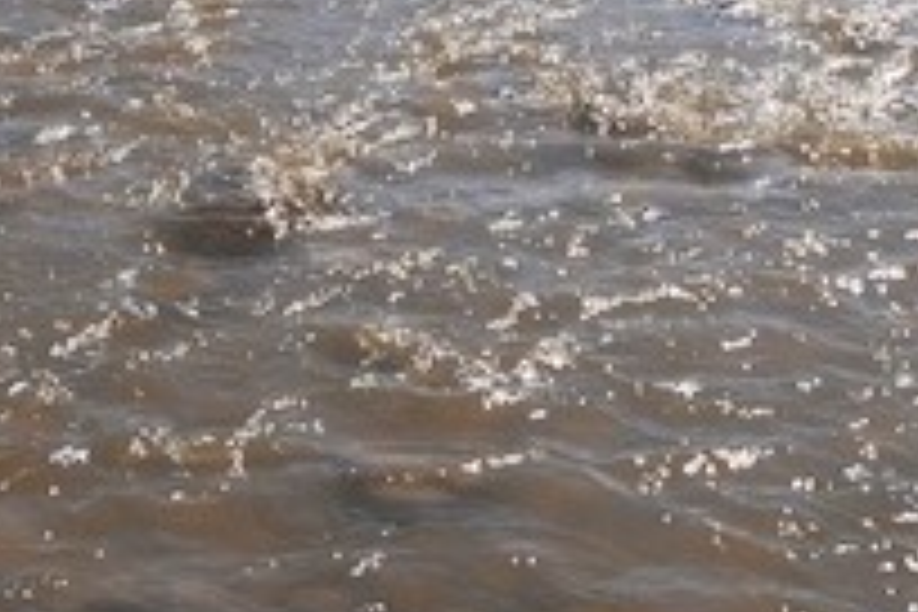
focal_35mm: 94
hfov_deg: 21.7
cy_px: -241
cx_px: 468
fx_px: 2397
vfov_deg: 13.8
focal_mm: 20
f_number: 6.3
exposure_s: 1/2000
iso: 200
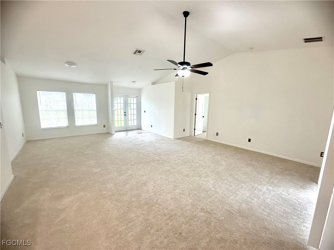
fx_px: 135
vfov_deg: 85.7
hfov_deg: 102.1
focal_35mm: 14
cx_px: 167
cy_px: 125
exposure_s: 1/120
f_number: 2.2
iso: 80
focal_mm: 2.22
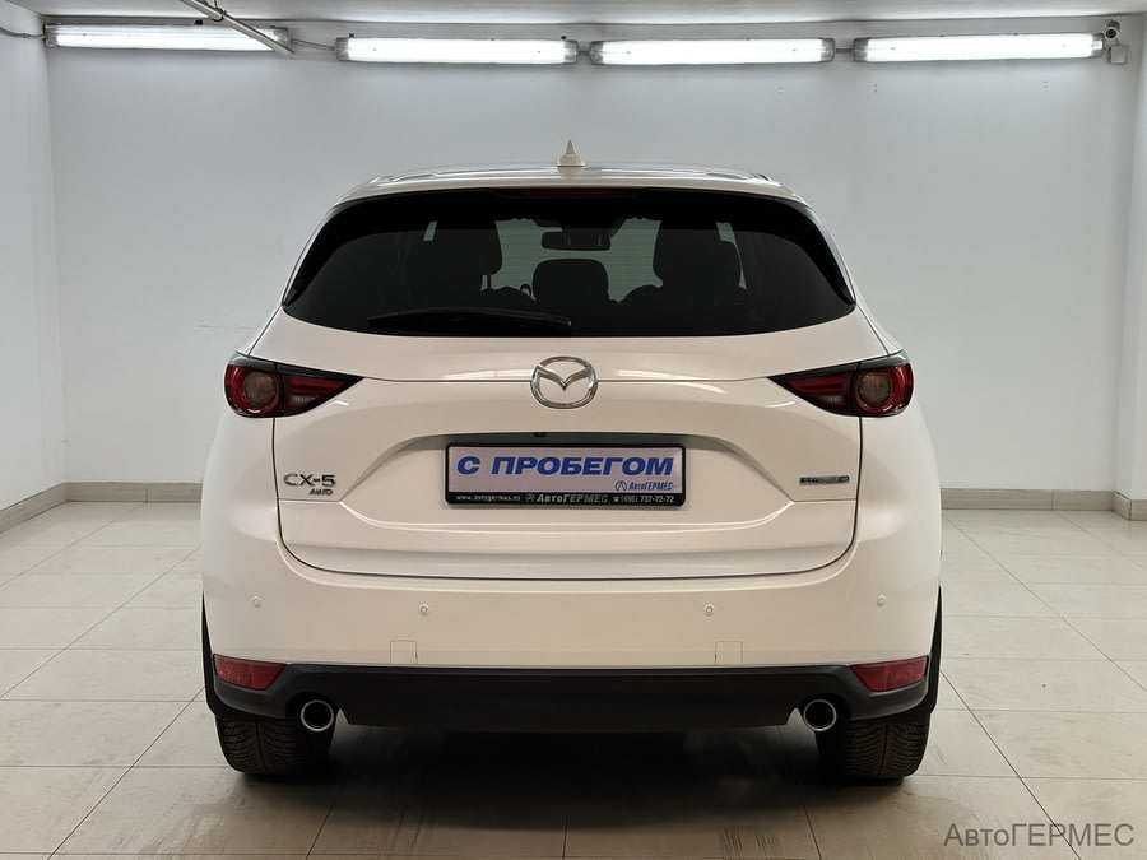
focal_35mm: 48
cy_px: 430
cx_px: 574
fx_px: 1590
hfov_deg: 39.7
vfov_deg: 30.3
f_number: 1.78
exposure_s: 1/100
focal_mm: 6.86
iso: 50
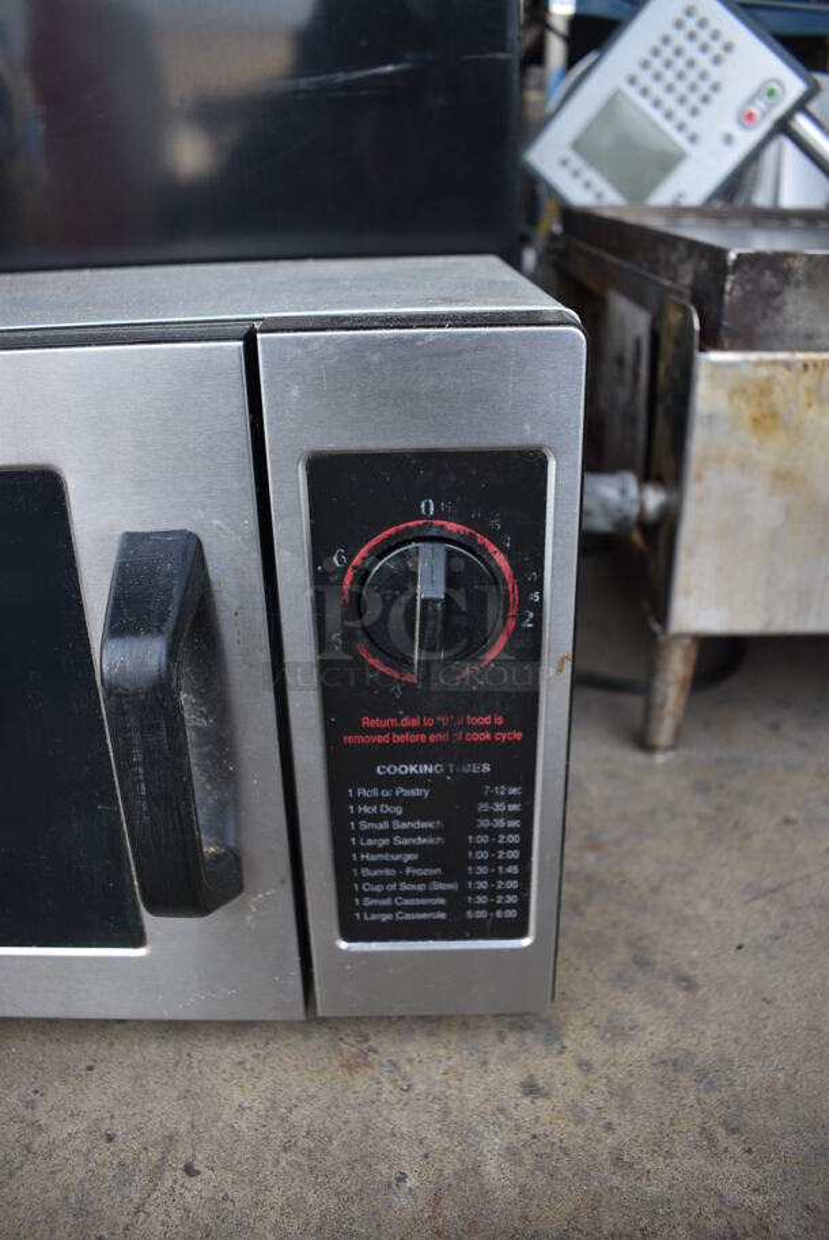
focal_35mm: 27
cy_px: 620
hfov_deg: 48.0
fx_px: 931
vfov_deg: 67.3
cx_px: 414
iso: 400
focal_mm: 18
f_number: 3.5
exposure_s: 1/250
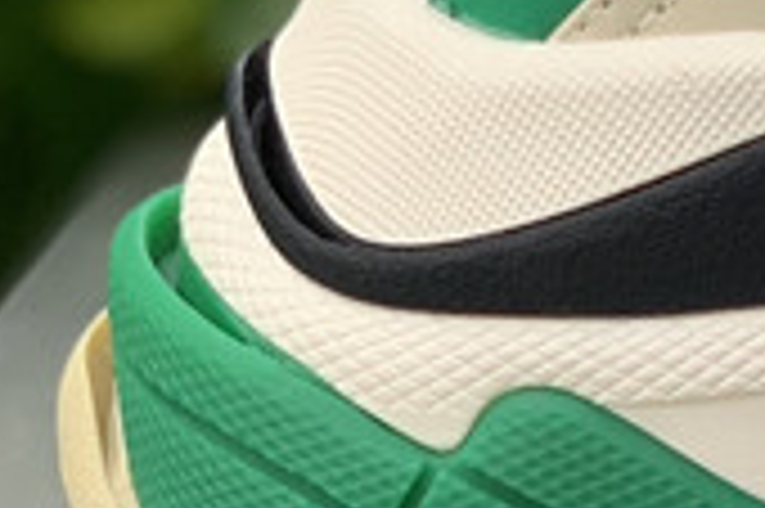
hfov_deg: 7.3
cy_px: -110
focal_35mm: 271
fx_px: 5753
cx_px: 1516
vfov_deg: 5.0
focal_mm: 6
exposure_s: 1/122
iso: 25
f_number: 2.4
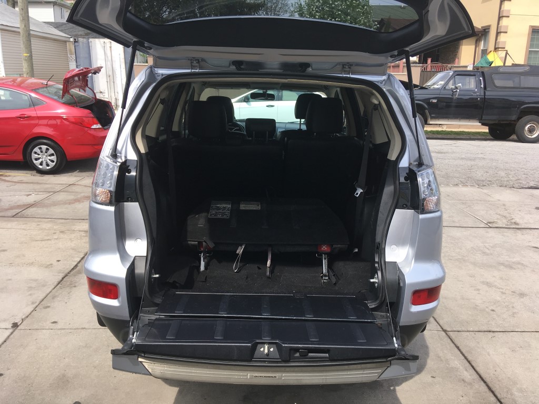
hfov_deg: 61.7
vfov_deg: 48.2
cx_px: 270
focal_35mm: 29
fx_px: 452
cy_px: 202
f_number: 2.2
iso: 25
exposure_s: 1/523
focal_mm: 4.15
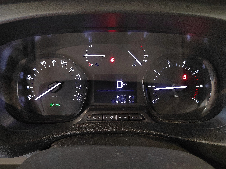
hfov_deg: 63.4
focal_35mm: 28
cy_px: 84
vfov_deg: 49.7
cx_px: 113
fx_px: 183
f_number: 1.9
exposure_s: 1/40
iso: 3441
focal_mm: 5.52
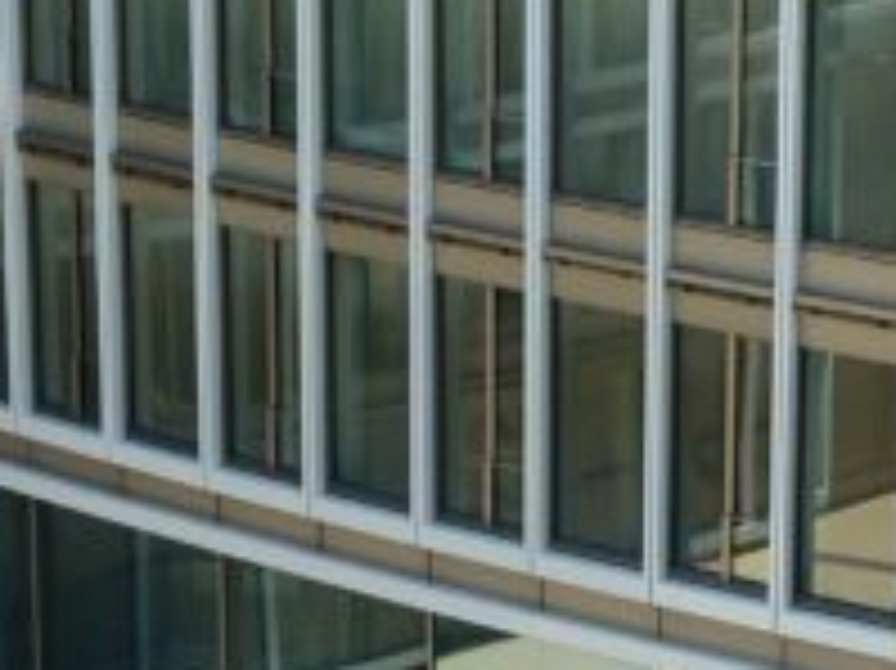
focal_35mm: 165
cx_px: 509
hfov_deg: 12.0
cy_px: 441
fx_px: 4268
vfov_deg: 9.0
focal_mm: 5.3
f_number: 4
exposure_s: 1/320
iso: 80
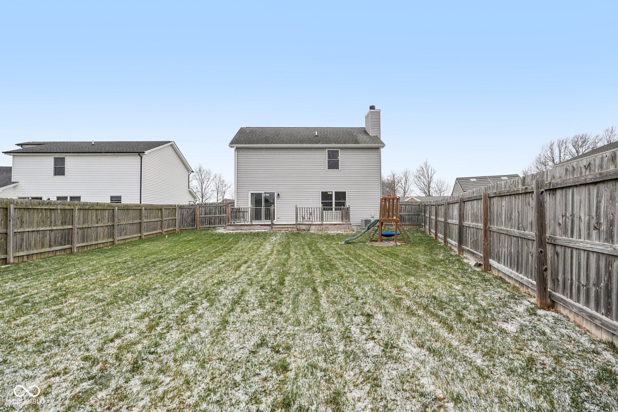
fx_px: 292
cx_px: 309
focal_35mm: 17
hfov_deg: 93.3
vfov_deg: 70.4
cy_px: 206
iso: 100
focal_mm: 17
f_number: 8
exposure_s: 1/160
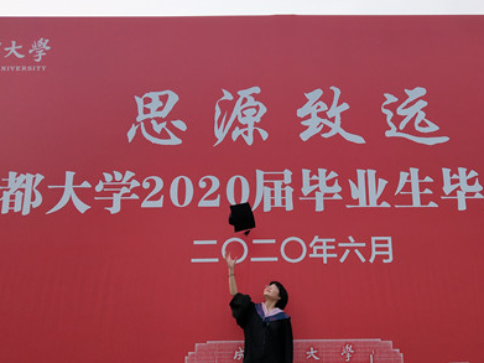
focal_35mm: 46
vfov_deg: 31.5
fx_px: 643
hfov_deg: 41.2
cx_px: 277
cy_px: 206
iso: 146
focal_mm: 3.95
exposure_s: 1/1810
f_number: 1.8
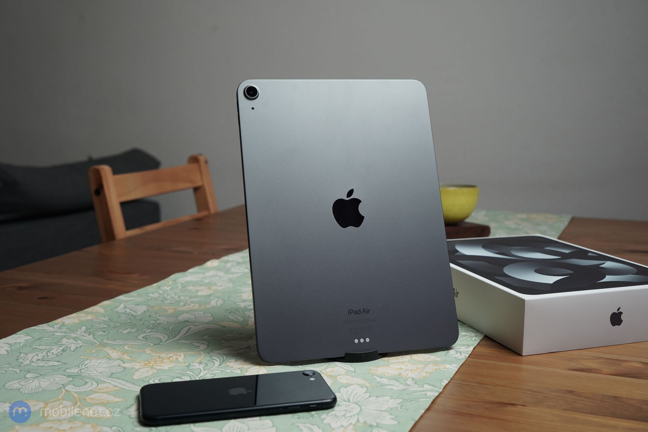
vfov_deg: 32.6
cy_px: 216
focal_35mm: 41
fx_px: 738
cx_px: 324
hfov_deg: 47.4
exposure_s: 1/160
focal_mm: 41
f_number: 7.1
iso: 1250
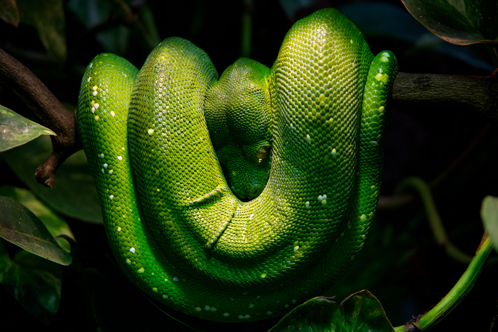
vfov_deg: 11.4
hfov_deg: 17.1
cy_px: 166
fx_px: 1660
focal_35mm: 120
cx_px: 249
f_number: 4
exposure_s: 1/120
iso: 800
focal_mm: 80
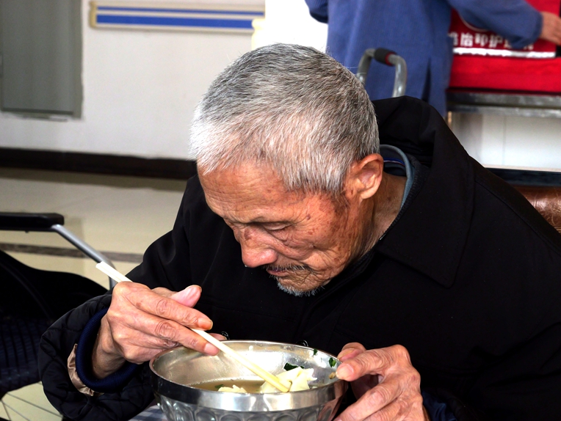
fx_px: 1427
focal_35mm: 88
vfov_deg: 16.8
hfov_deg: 22.2
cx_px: 282
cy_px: 220
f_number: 8
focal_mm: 42
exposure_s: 1/60
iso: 1000
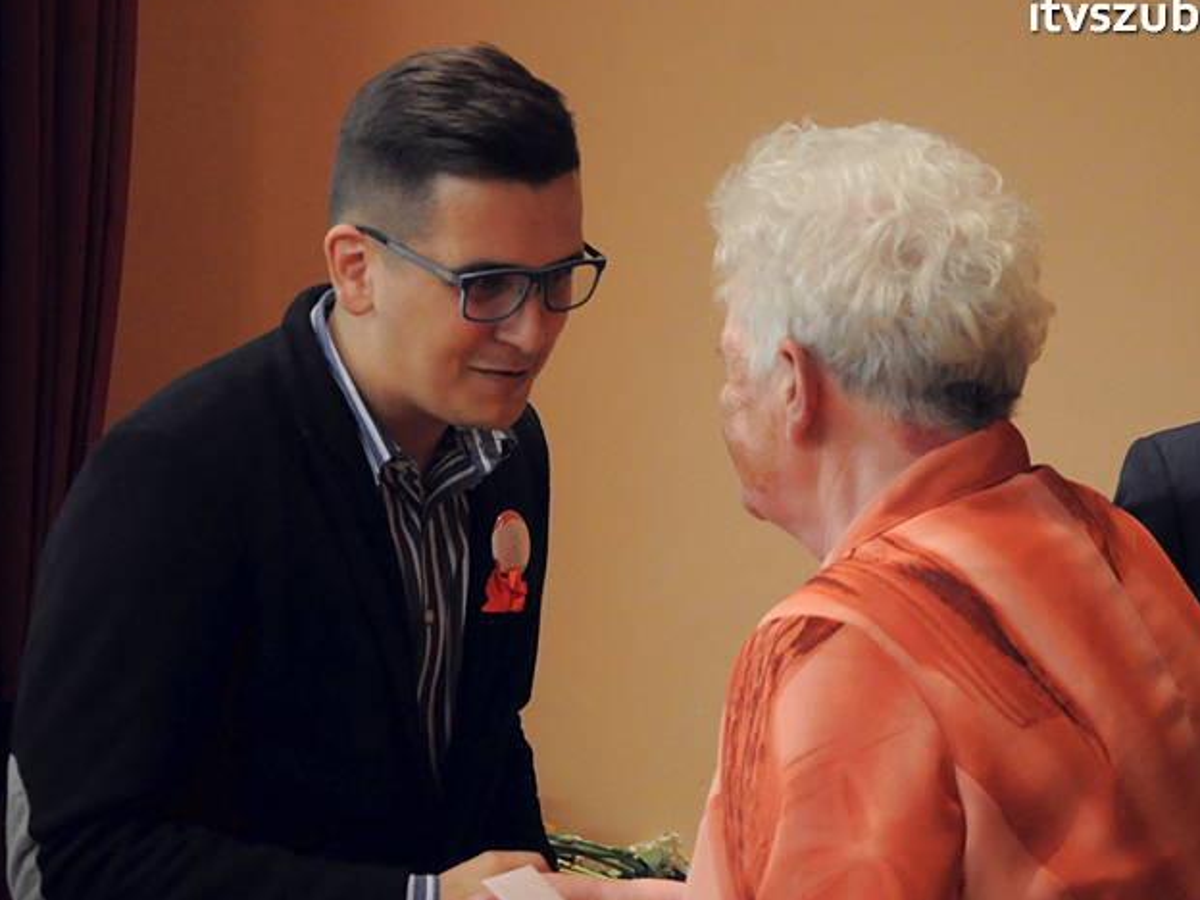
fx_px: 3536
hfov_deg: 19.3
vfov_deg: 14.5
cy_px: 491
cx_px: 527
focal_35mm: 102
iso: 2500
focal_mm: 52
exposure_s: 1/80
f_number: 5
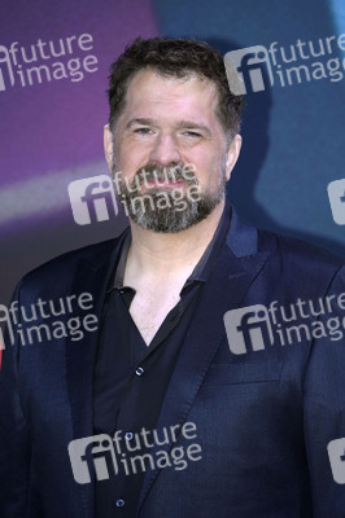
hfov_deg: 6.9
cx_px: 172
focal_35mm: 200
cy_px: 259
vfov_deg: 10.3
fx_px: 2880
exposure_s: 1/160
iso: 1000
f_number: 5.6
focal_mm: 200
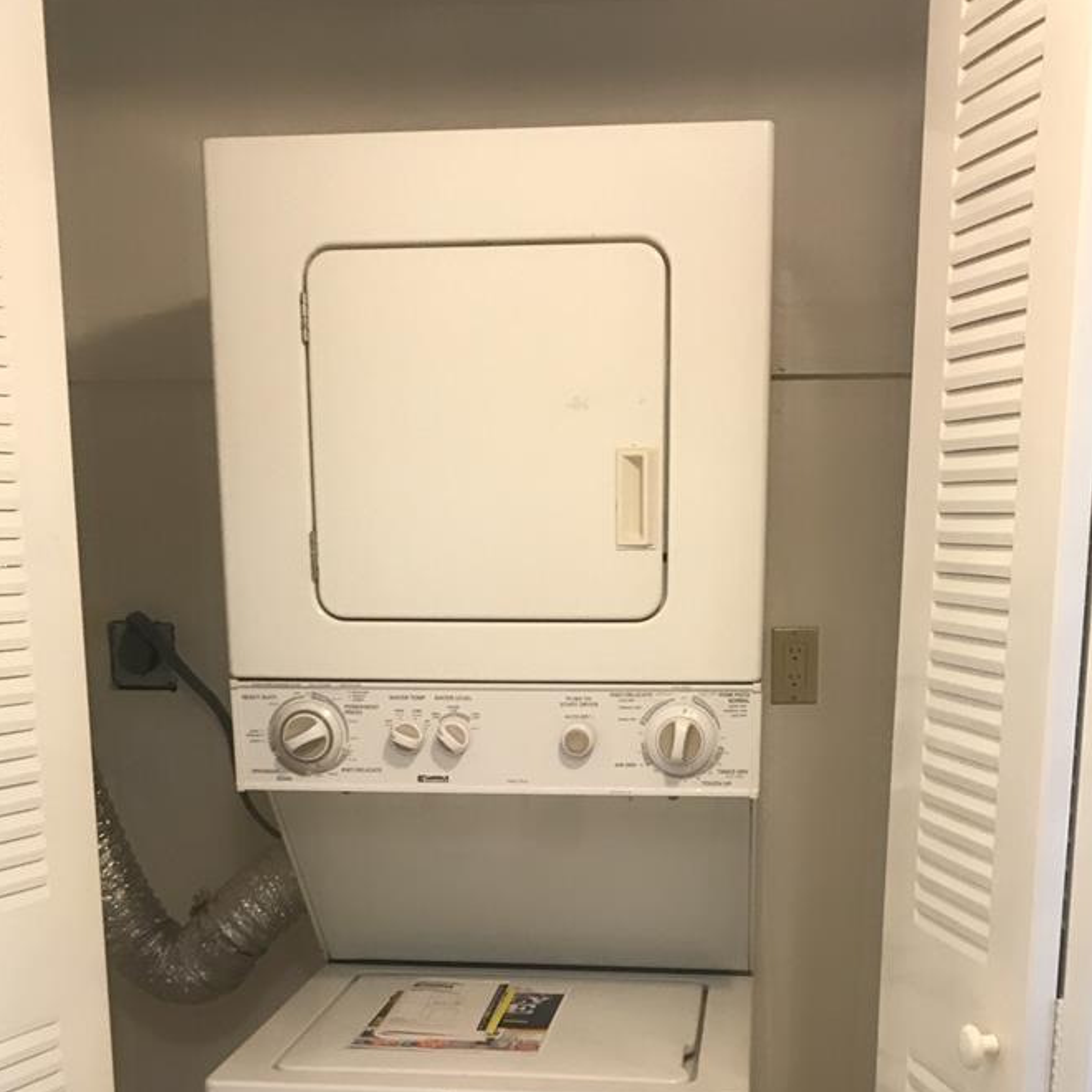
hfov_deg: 37.6
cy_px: 902
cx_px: 553
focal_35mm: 45
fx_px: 1606
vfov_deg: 36.1
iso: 40
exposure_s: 1/20
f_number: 1.8
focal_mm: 3.99
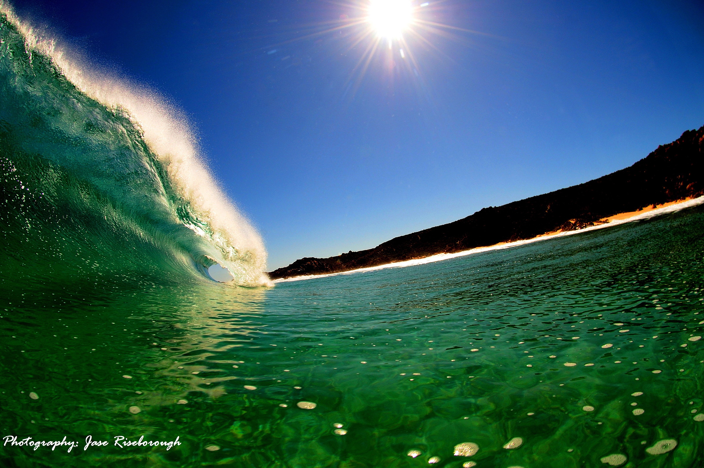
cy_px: 234
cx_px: 352
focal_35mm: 16
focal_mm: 10.5
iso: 250
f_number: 11
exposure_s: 1/500
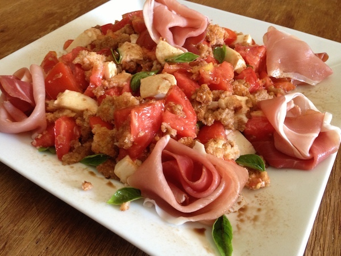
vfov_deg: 40.7
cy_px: 128
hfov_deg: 52.6
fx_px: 345
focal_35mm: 35
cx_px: 170
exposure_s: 1/20
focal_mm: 4.28
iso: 160
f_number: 2.4
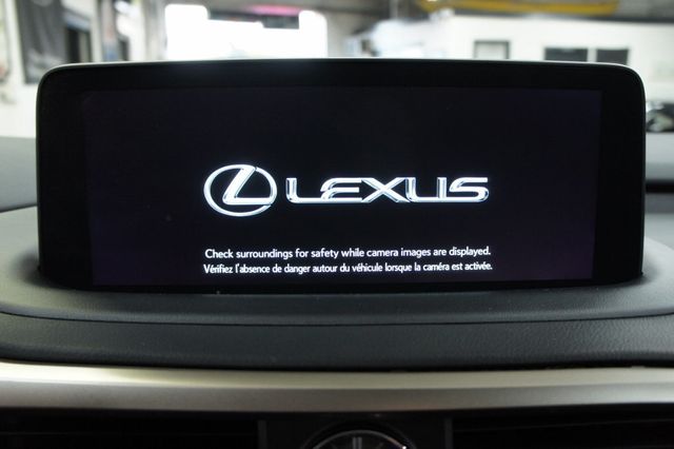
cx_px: 337
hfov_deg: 67.4
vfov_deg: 47.9
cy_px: 224
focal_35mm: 27
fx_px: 505
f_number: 3.5
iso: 800
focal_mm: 18
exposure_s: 1/30
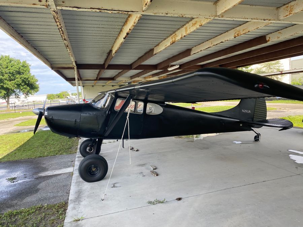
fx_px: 228
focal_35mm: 26
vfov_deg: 53.1
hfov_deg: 67.3
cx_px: 152
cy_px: 114
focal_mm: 4.25
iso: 32
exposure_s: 1/423
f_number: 1.8
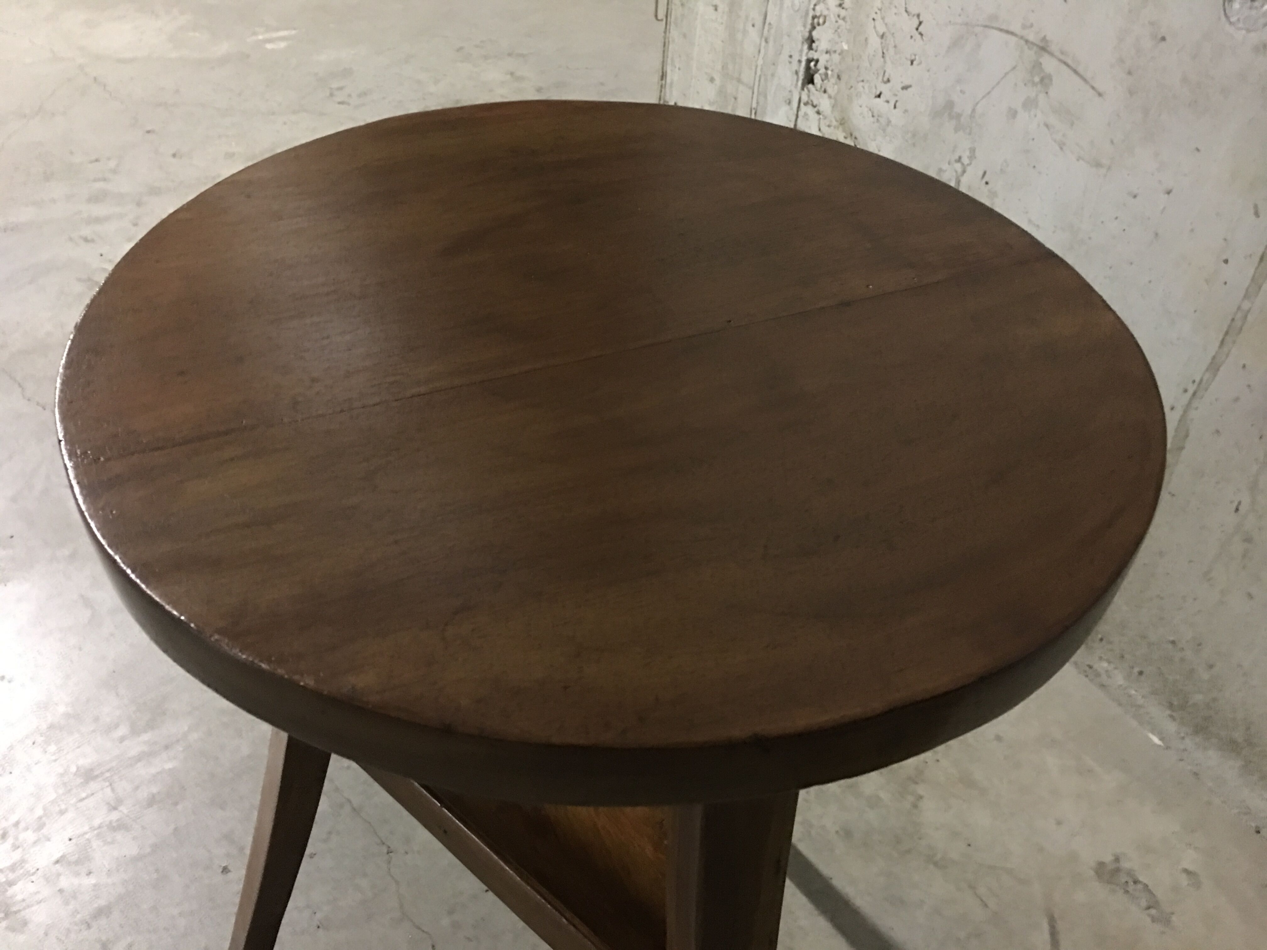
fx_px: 1061
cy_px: 475
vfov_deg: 48.2
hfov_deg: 61.7
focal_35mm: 29
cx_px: 634
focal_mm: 4.15
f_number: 2.2
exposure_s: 1/4
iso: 160
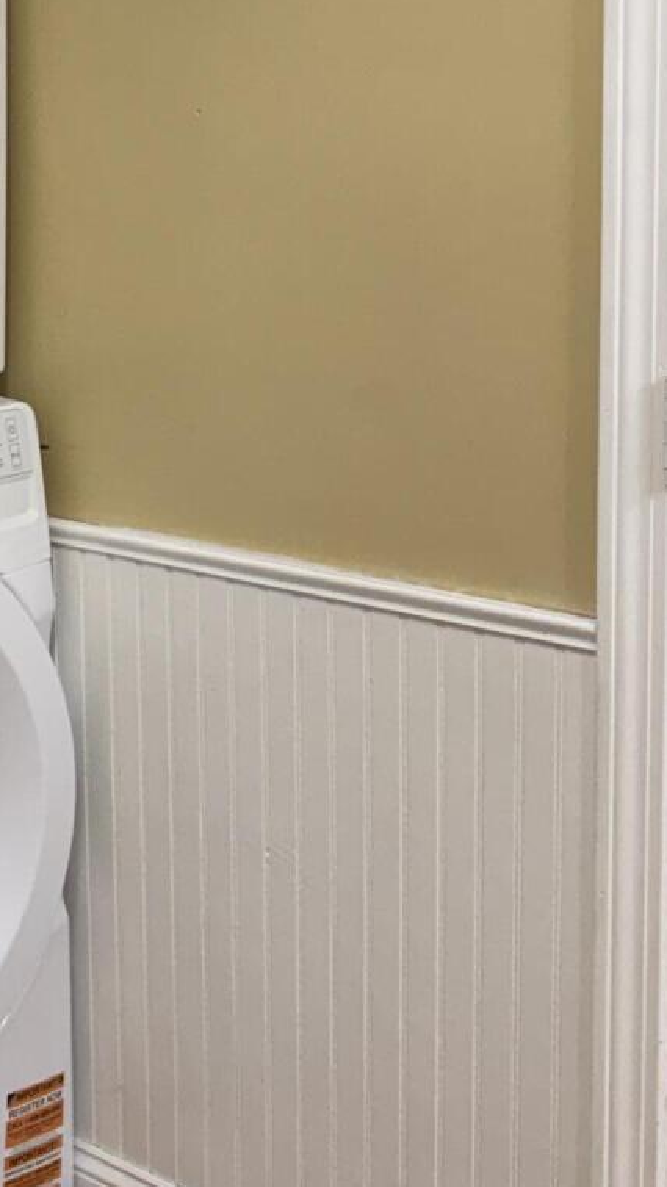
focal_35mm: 69
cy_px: 352
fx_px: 2171
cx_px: -380
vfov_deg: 30.2
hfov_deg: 15.8
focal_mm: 6.76
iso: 200
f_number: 1.78
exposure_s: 1/120
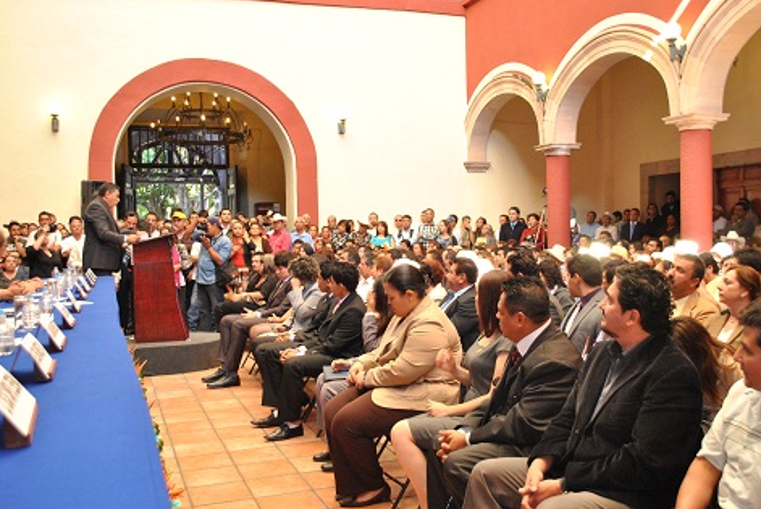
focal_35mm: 35
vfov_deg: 37.9
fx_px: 741
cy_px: 263
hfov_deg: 54.4
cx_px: 399
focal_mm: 22
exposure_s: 1/60
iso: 800
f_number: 4
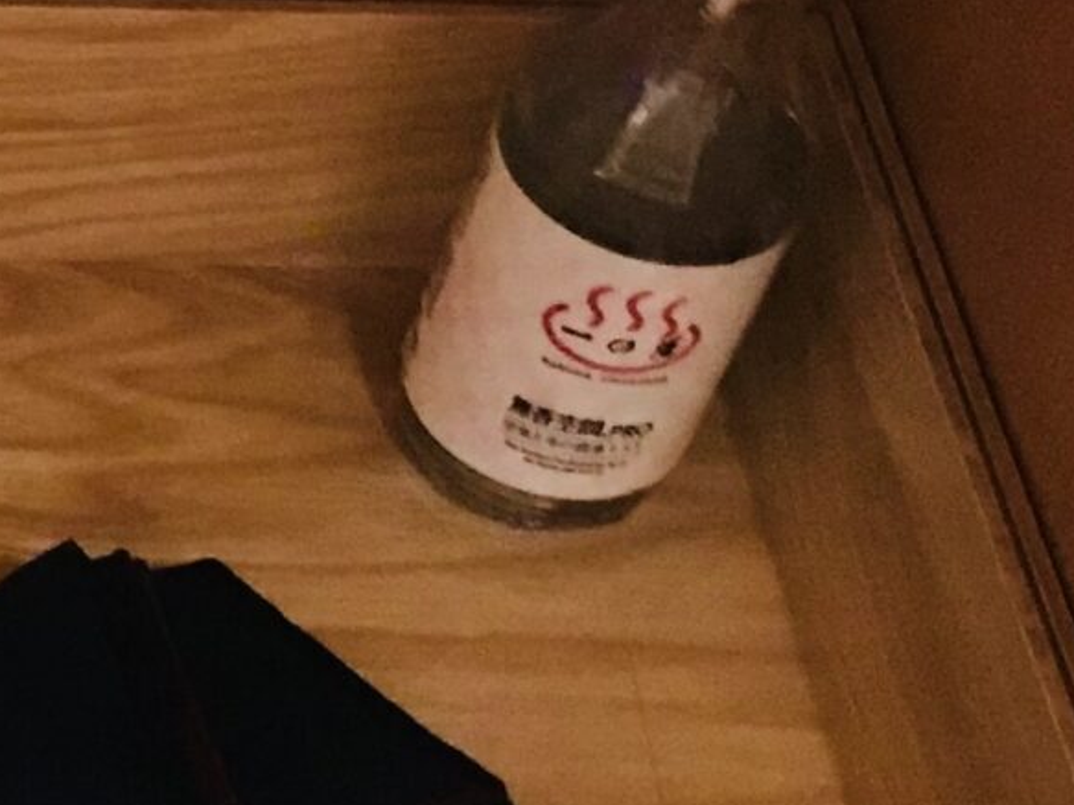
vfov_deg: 12.0
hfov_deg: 14.6
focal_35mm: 123
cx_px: -689
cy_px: 671
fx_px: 3815
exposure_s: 1/4
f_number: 1.8
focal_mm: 3.99
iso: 80
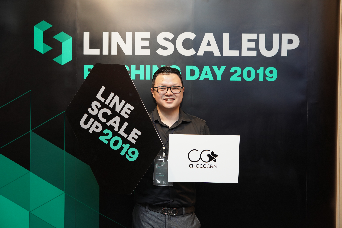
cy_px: 114
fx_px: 380
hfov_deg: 48.5
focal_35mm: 40
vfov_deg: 33.4
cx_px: 171
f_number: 4
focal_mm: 40
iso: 1600
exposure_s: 1/80
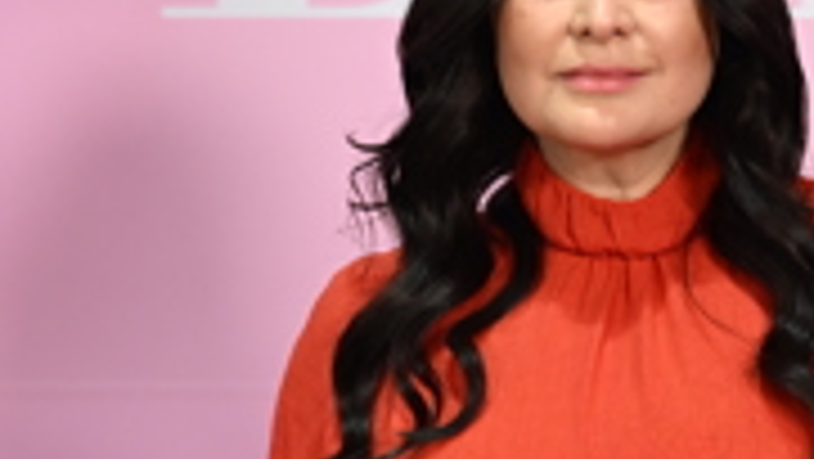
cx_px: 607
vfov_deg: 8.2
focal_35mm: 148
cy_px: 238
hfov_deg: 14.5
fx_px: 3196
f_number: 2.8
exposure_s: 1/400
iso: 1250
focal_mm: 37
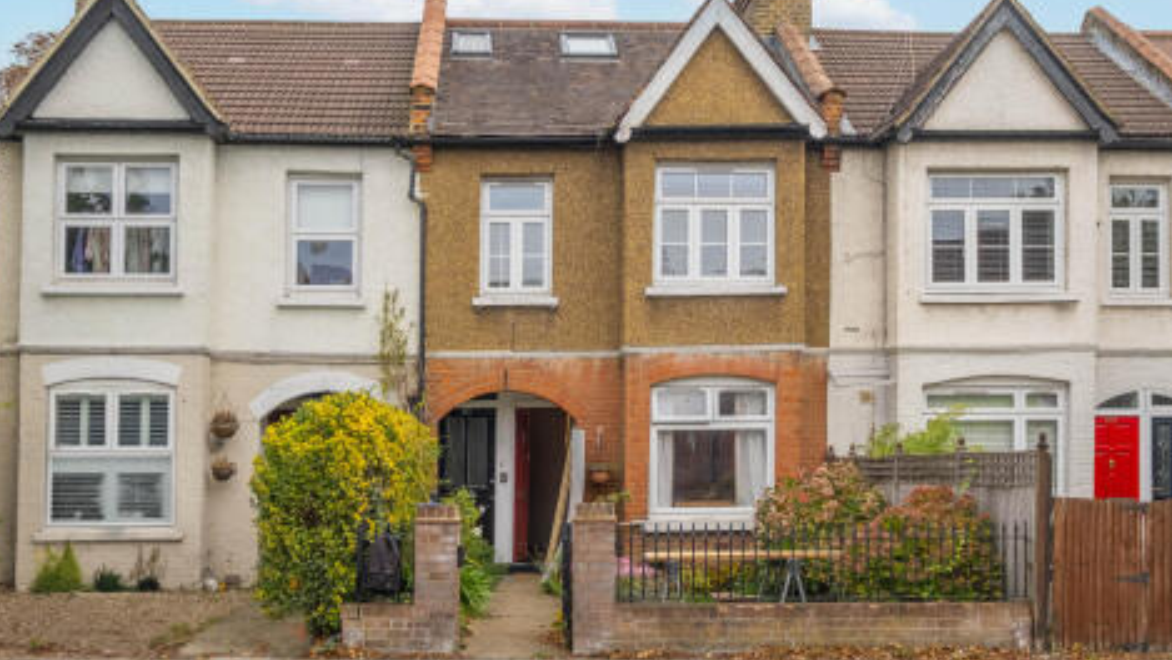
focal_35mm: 35
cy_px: 279
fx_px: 1088
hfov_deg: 56.6
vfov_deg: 33.7
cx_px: 584
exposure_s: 1/400
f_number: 6.4
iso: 320
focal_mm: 21.9
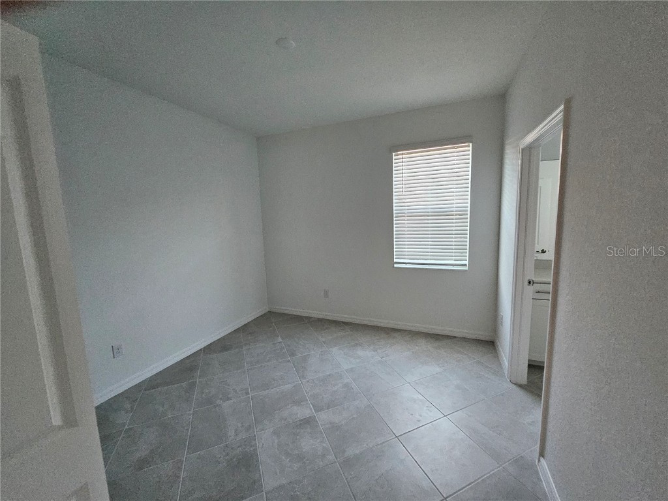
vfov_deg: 89.9
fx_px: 251
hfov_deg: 106.2
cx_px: 334
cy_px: 250
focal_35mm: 13
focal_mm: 1.7
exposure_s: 1/30
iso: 400
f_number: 2.2
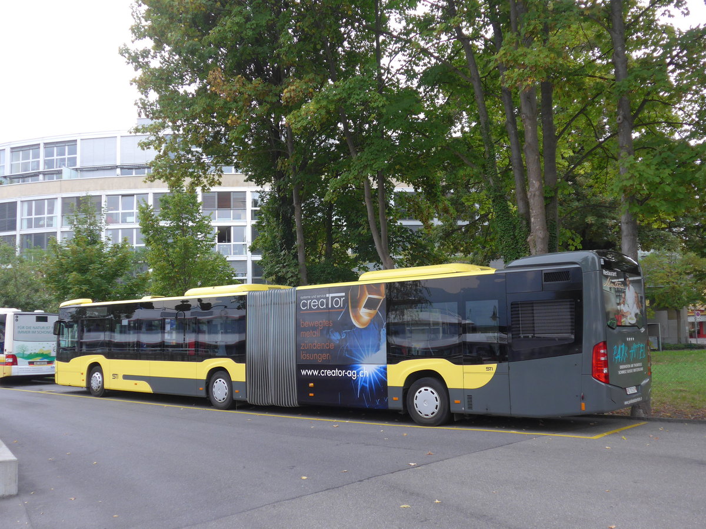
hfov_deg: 54.0
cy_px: 264
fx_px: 693
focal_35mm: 34
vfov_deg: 41.8
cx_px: 353
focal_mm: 7
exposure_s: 1/60
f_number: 2.3
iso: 160
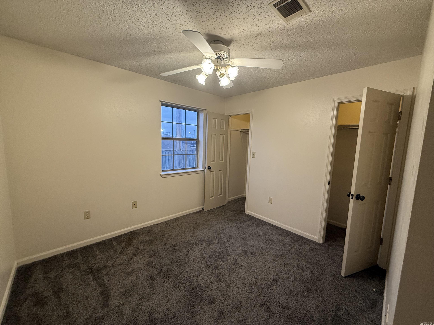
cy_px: 162
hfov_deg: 102.1
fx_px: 176
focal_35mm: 14
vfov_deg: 85.7
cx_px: 217
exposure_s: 1/60
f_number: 2.2
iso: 160
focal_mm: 2.22
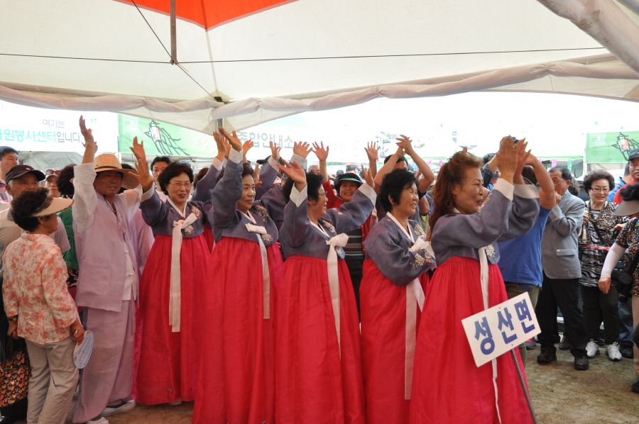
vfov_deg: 39.9
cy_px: 212
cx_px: 320
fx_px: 585
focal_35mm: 33
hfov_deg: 57.3
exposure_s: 1/200
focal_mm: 22
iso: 500
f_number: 6.3
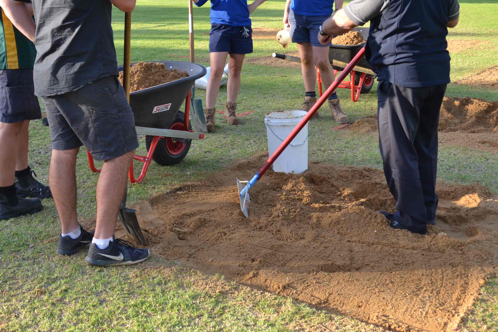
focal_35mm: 51
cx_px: 226
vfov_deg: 26.2
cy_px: 88
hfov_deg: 38.8
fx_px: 705
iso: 125
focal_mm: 20
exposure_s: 1/125
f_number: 5.6
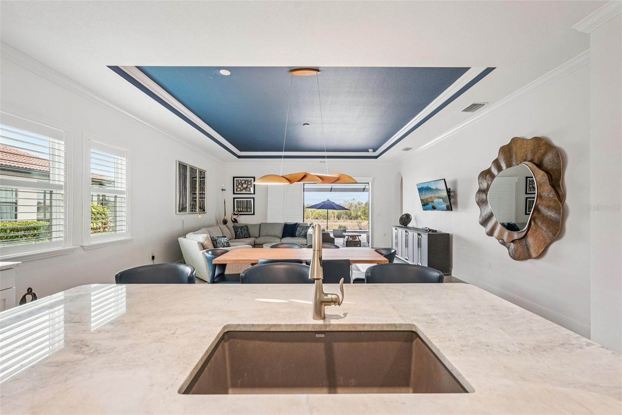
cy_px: 208
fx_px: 276
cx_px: 311
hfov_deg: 96.7
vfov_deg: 73.7
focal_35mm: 16
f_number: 8
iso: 400
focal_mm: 16
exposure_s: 1/40
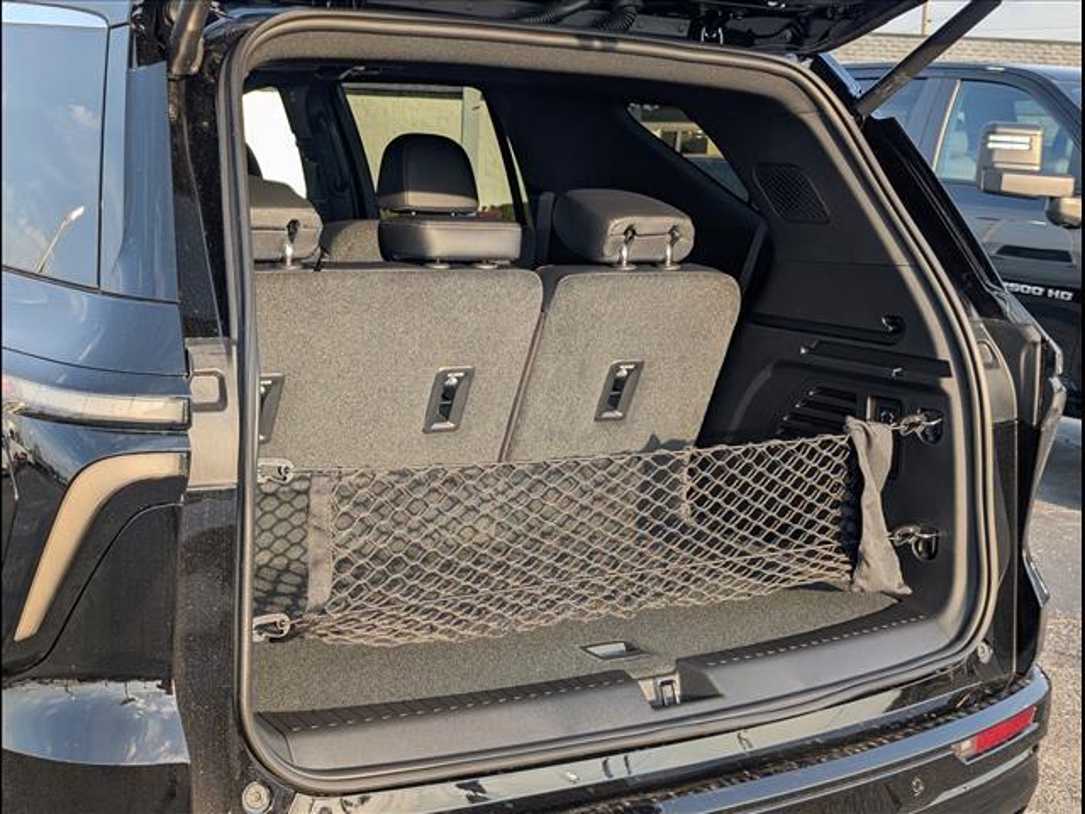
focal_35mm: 49
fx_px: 1536
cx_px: 542
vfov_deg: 29.7
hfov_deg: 38.9
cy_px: 407
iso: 20
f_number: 1.68
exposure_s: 1/244
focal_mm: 6.9
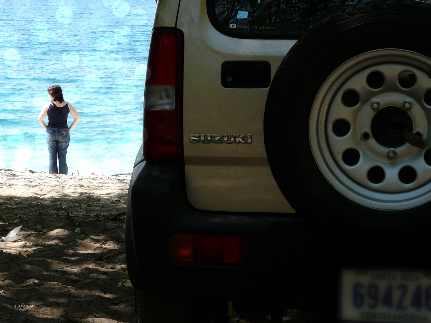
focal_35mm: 110
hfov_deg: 17.9
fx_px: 1370
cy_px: 162
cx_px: 216
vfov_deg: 13.5
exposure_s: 1/200
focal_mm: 11.4
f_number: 5.6
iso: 100
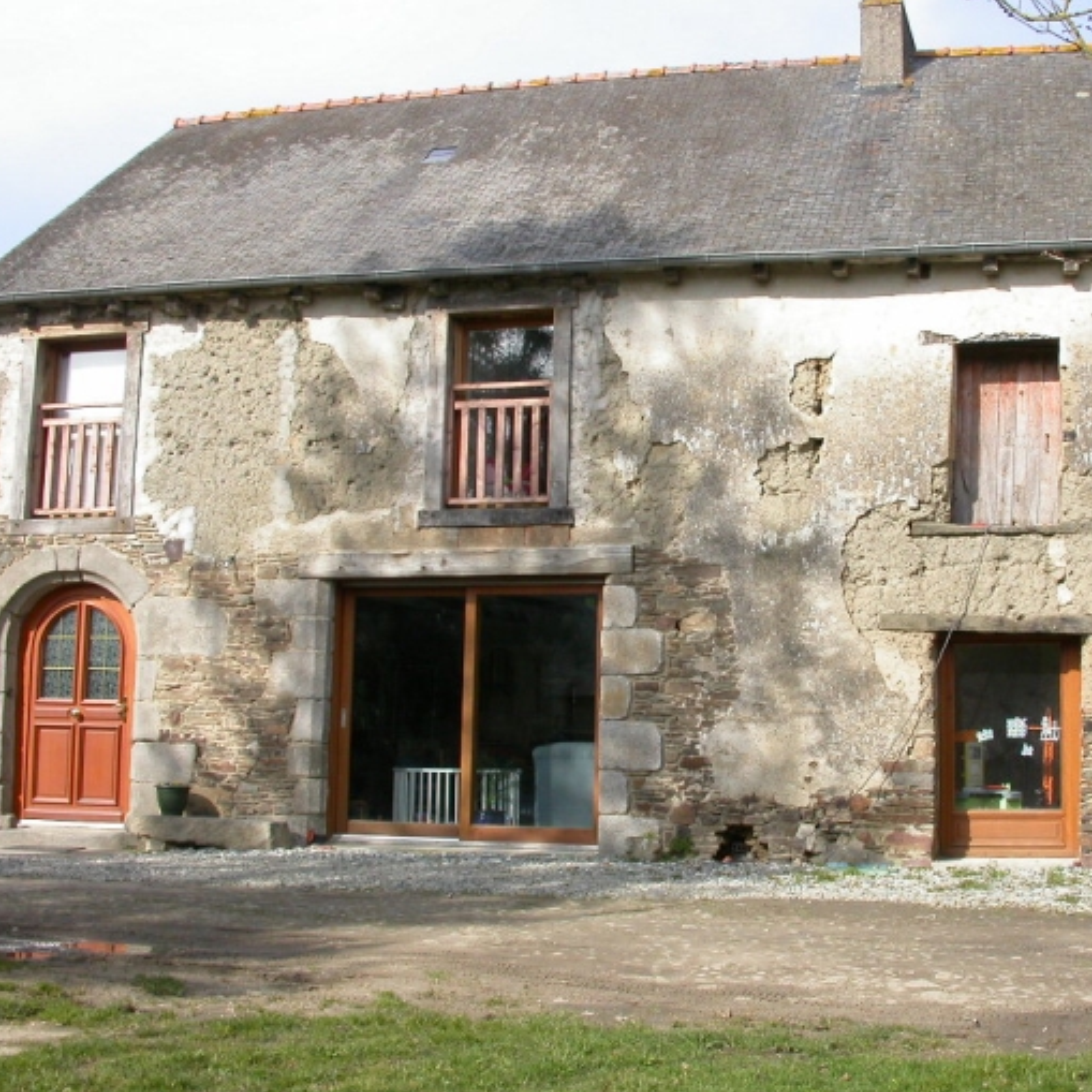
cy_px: 545
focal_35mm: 45
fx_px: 1606
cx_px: 704
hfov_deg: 37.3
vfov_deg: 37.6
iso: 100
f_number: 6.7
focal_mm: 7.85
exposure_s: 1/246
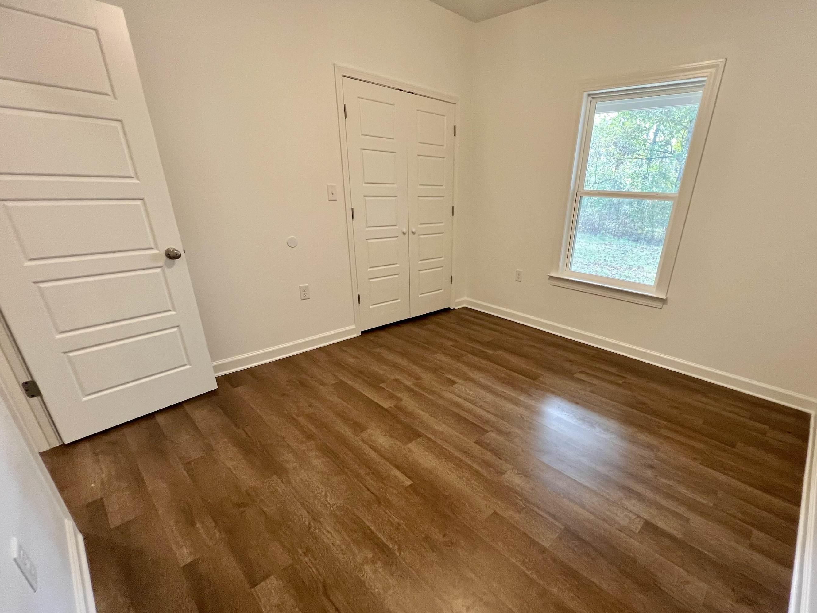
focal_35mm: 15
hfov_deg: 97.5
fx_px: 354
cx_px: 465
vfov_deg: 81.3
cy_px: 348
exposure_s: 1/60
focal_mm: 1.57
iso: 200
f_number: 1.8
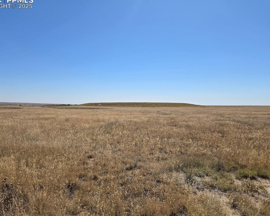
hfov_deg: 68.0
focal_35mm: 25
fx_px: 200
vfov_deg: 56.8
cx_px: 125
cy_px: 105
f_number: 1.8
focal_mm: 5.4
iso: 25
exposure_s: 1/3381
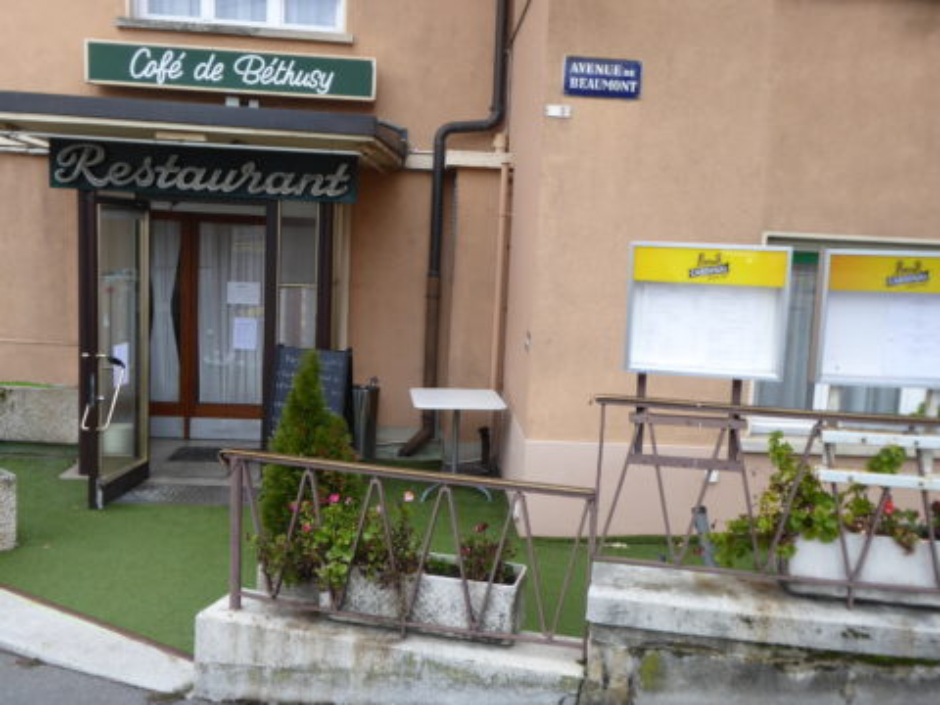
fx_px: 842
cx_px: 470
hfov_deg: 58.4
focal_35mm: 31
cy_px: 352
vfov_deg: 45.4
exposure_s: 1/60
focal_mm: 5.4
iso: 100
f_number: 3.5
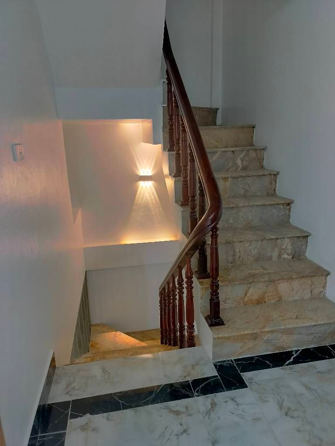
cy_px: 223
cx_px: 168
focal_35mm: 24
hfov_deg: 56.8
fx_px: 310
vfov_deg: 71.6
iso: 1000
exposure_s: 1/24
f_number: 1.7
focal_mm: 5.24
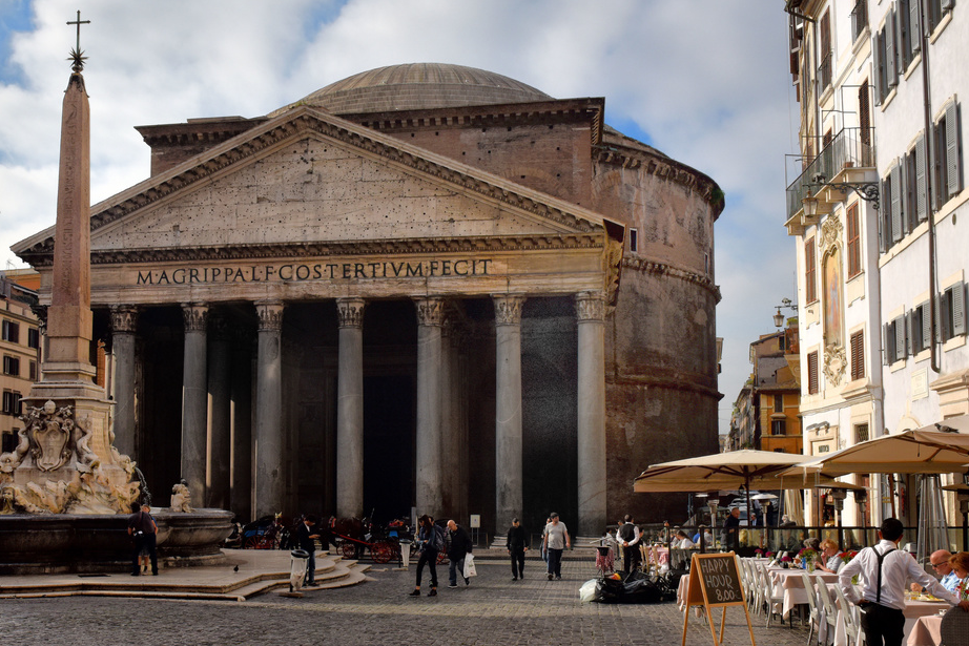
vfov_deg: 32.4
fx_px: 1104
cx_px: 372
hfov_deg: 47.0
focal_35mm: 41
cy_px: 414
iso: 200
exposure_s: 1/640
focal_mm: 27
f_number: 13
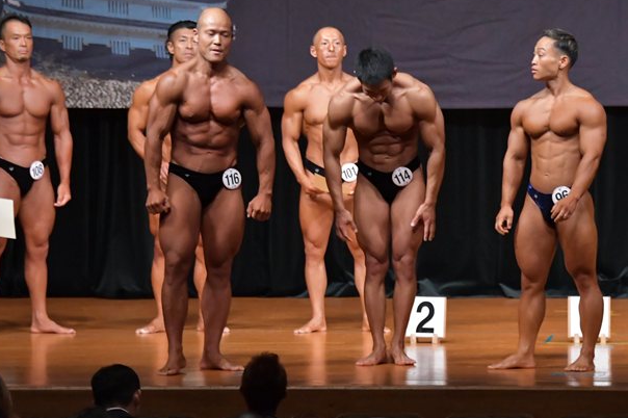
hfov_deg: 8.0
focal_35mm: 259
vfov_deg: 5.3
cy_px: 186
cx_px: 388
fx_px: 4515
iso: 6400
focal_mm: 135
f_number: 5.6
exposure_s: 1/400
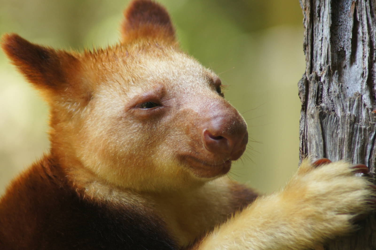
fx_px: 4697
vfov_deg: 3.1
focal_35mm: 450
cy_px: 125
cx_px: 188
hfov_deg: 4.6
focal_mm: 300
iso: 400
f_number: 5.6
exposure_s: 1/60
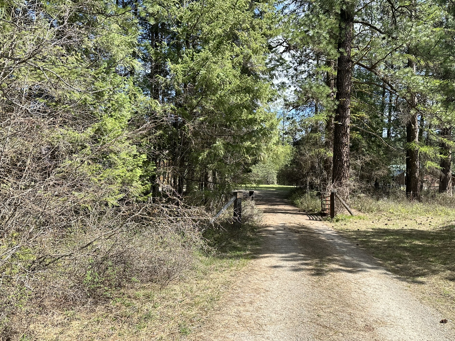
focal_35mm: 26
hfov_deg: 67.3
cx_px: 239
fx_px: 342
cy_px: 166
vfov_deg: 53.1
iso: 80
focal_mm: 6.86
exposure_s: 1/1751
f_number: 1.78
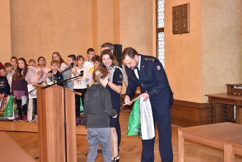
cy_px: 81
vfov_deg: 26.5
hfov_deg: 38.9
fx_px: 343
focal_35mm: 51
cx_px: 121
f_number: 4.5
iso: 1400
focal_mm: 34
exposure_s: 1/60
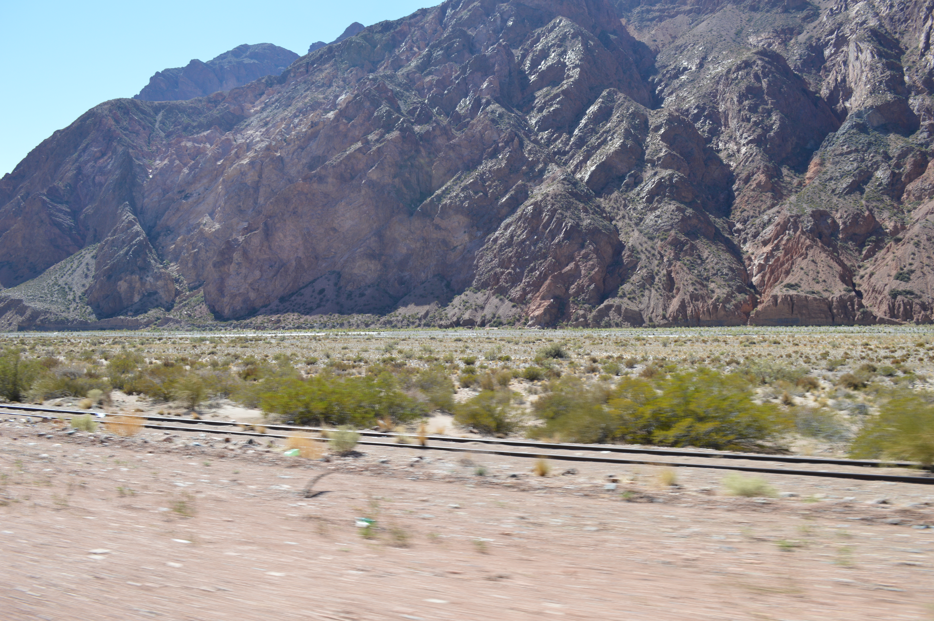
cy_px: 310
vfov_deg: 43.5
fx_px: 778
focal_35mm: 30
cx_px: 467
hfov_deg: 62.0
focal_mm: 20
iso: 100
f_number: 6.3
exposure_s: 1/160
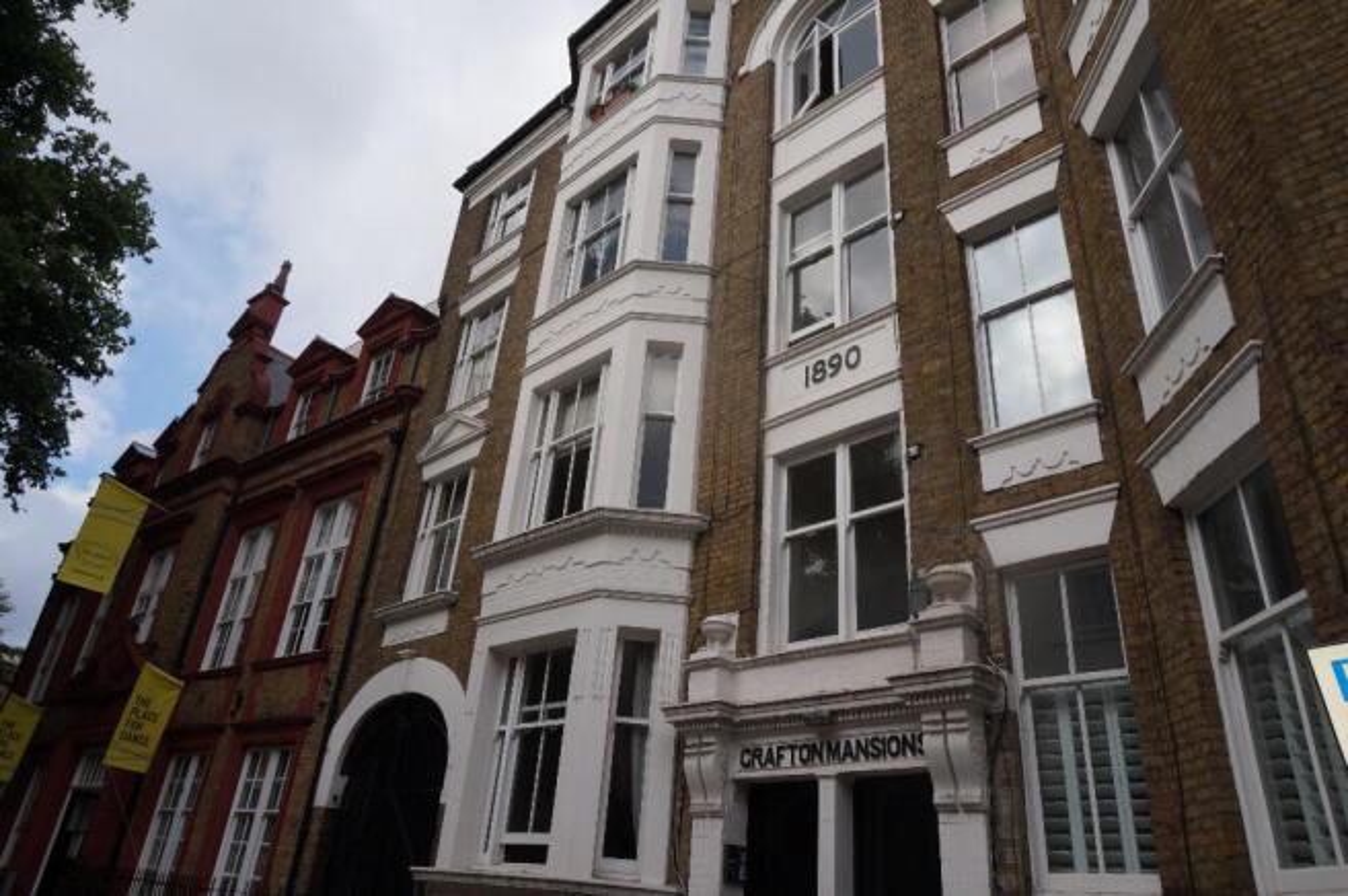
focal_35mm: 24
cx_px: 674
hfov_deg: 73.8
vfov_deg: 53.0
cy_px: 448
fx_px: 898
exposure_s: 1/160
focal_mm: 16
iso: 200
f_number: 13
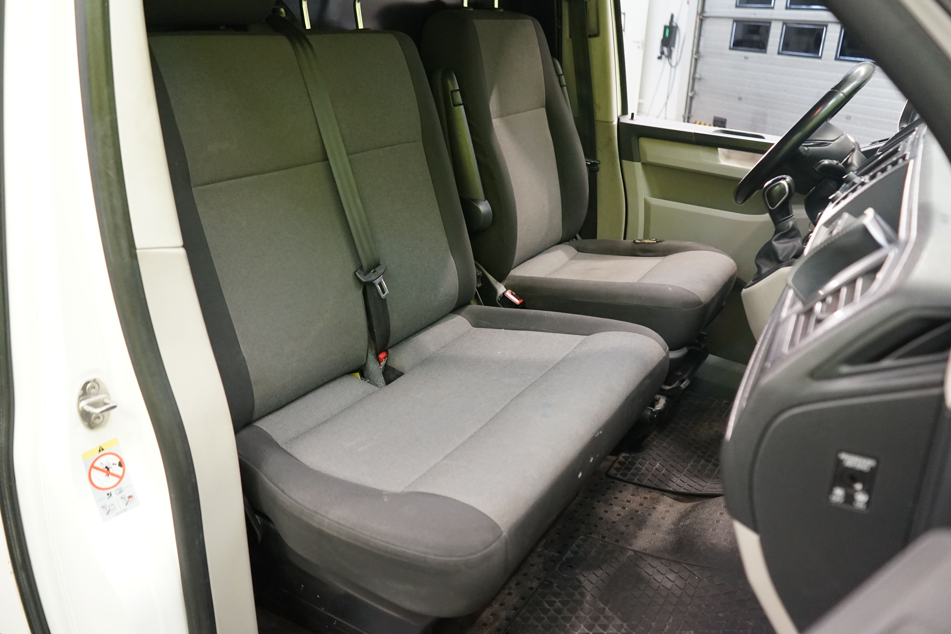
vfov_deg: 43.6
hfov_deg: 61.9
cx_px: 476
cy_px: 317
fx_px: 792
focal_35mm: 30
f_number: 3.5
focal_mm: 30
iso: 3200
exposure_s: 1/100
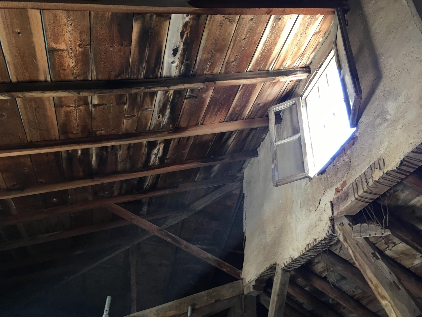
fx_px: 354
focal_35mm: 29
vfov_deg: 48.2
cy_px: 158
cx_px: 211
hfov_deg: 61.7
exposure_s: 1/33
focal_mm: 4.15
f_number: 2.2
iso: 100
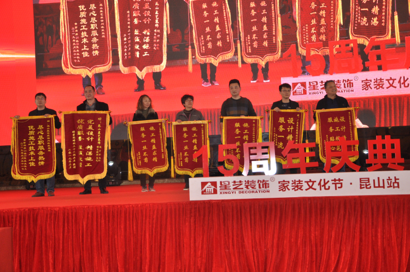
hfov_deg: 43.7
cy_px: 136
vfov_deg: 29.8
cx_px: 205
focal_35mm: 45
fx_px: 512
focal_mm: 30
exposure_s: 1/200
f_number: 5.6
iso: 640
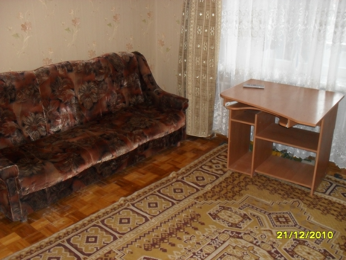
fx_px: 350
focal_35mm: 35
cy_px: 130
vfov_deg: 40.7
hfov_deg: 52.6
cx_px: 173
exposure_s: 1/45
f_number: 3.2
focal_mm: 6.3
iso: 240
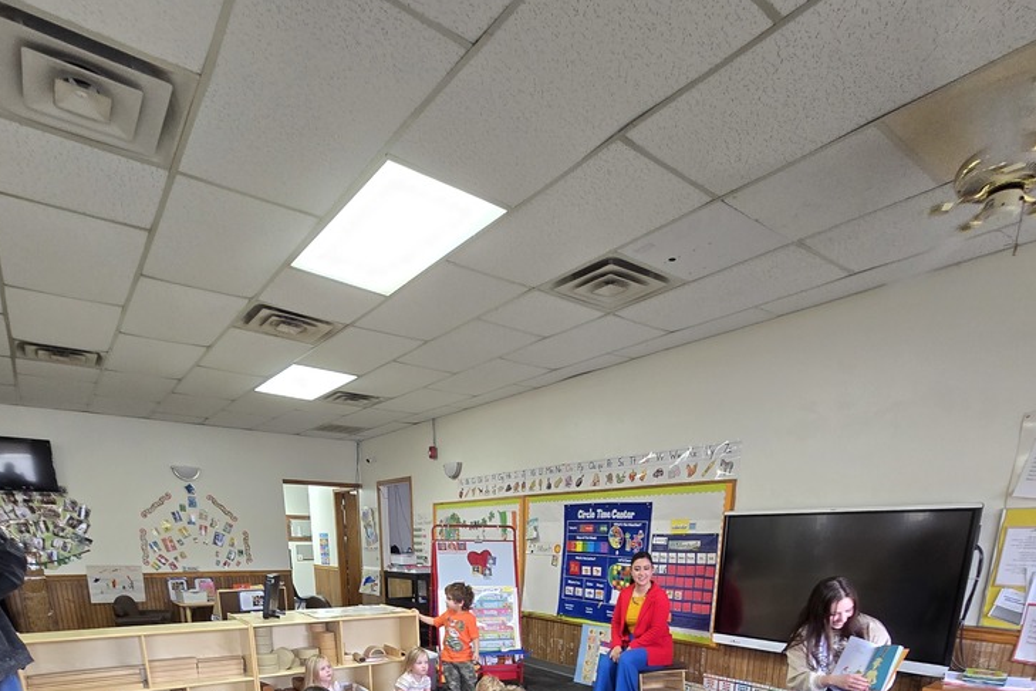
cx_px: 513
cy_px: 711
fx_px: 547
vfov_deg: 50.3
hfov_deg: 86.9
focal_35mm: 19
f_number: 2.2
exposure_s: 1/60
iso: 200
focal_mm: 2.2
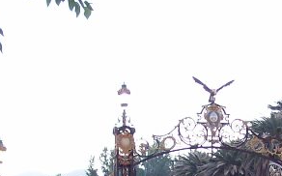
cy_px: 227
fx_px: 1029
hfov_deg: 15.6
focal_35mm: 134
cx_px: 192
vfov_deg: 9.6
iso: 160
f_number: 2.7
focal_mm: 6
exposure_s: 1/30
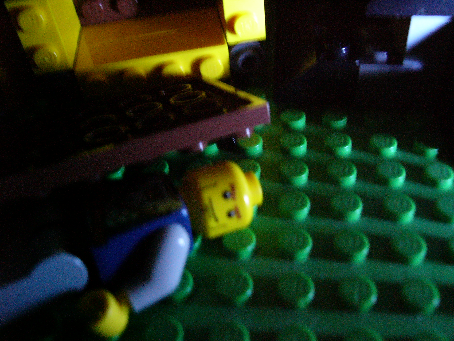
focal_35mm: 35
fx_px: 459
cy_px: 170
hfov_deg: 52.6
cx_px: 227
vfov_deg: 40.7
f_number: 2.8
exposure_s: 1/8
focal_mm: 5.8
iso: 400
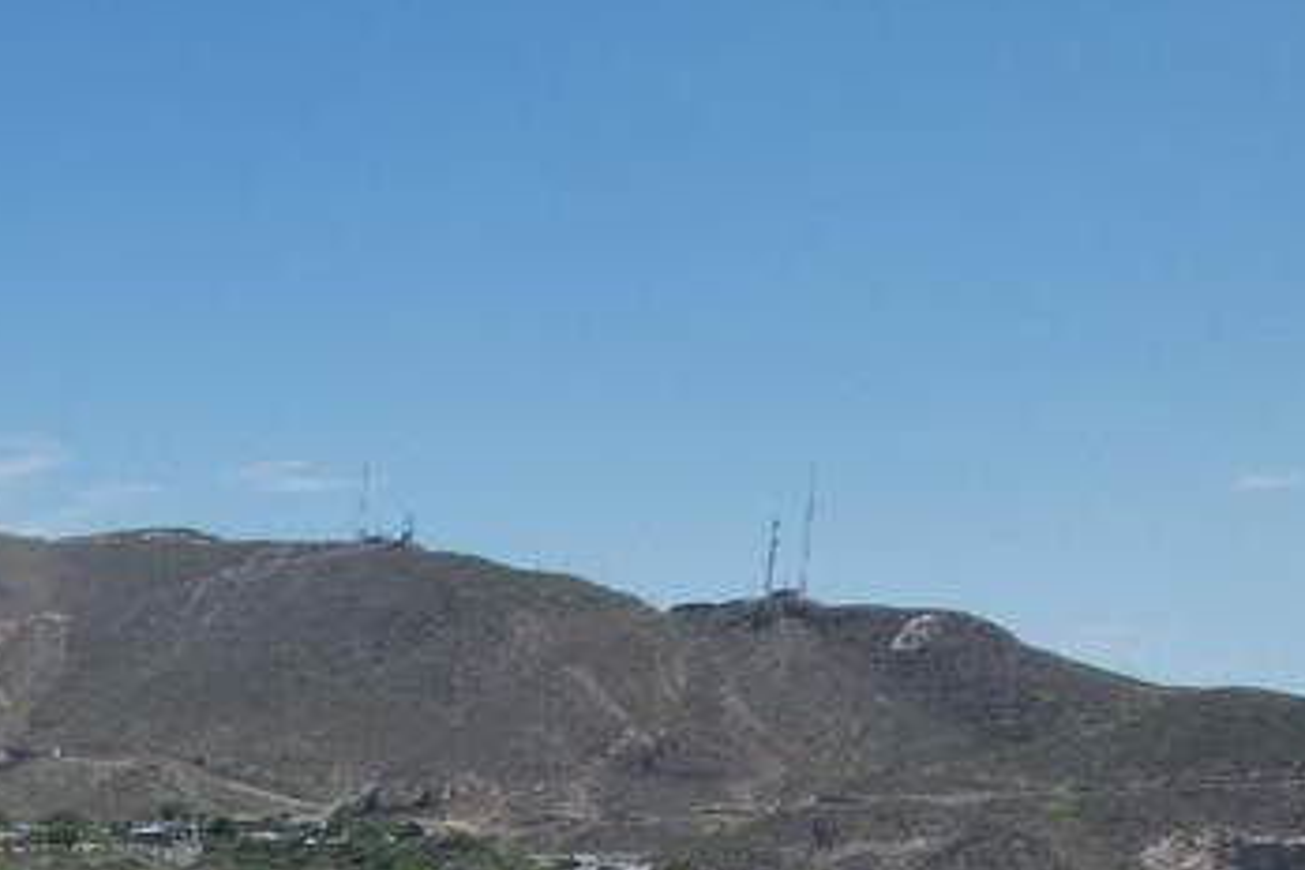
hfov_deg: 20.0
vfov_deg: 14.7
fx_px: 2936
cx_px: -870
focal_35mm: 81
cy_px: 1581
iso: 110
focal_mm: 8.38
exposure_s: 1/2500
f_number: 2.8
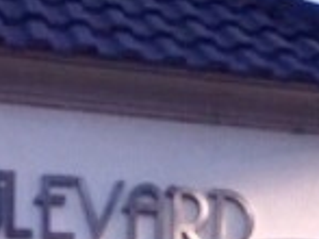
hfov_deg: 12.2
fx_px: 1455
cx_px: 412
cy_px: 363
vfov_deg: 9.1
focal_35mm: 158
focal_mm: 4.15
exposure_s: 1/628
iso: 32
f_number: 2.2
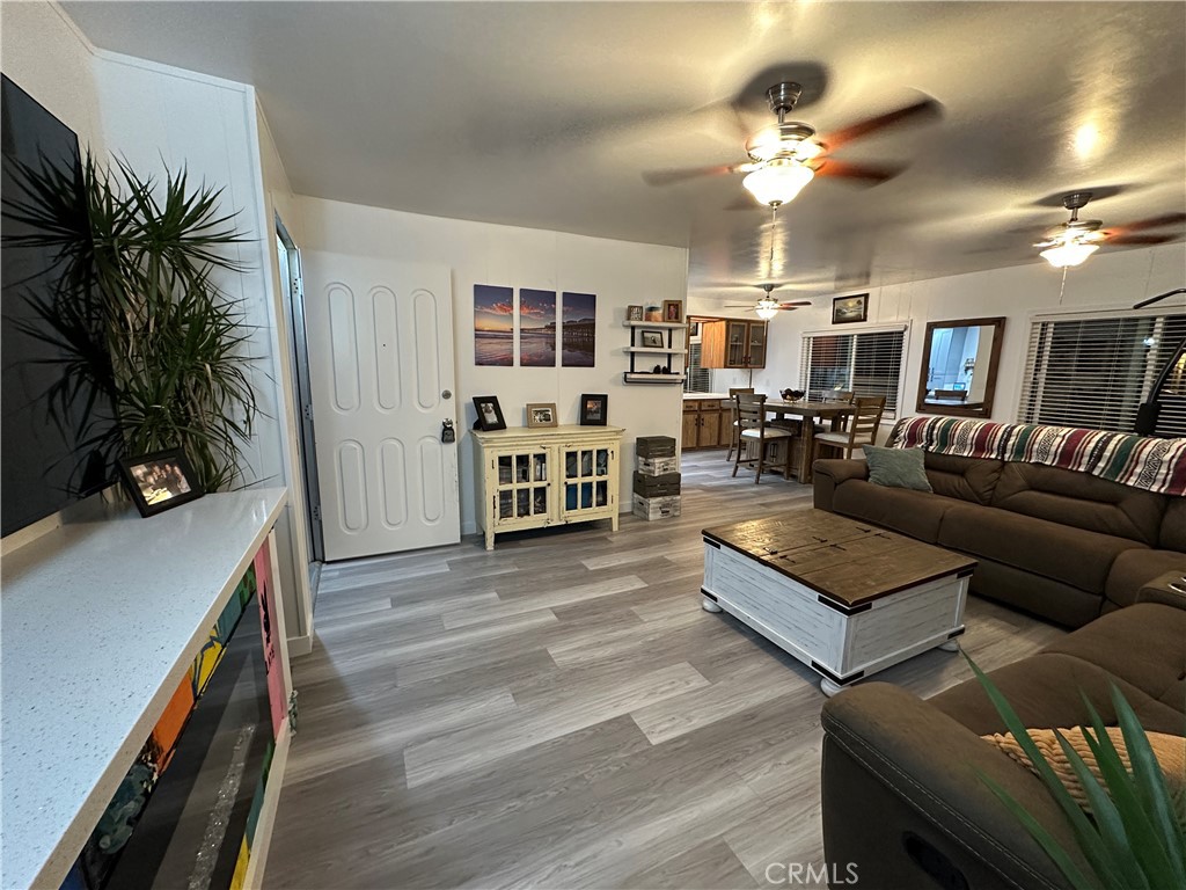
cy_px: 445
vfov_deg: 85.7
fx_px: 480
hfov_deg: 102.1
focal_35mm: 14
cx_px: 593
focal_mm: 2.22
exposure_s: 1/60
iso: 500
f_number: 2.2
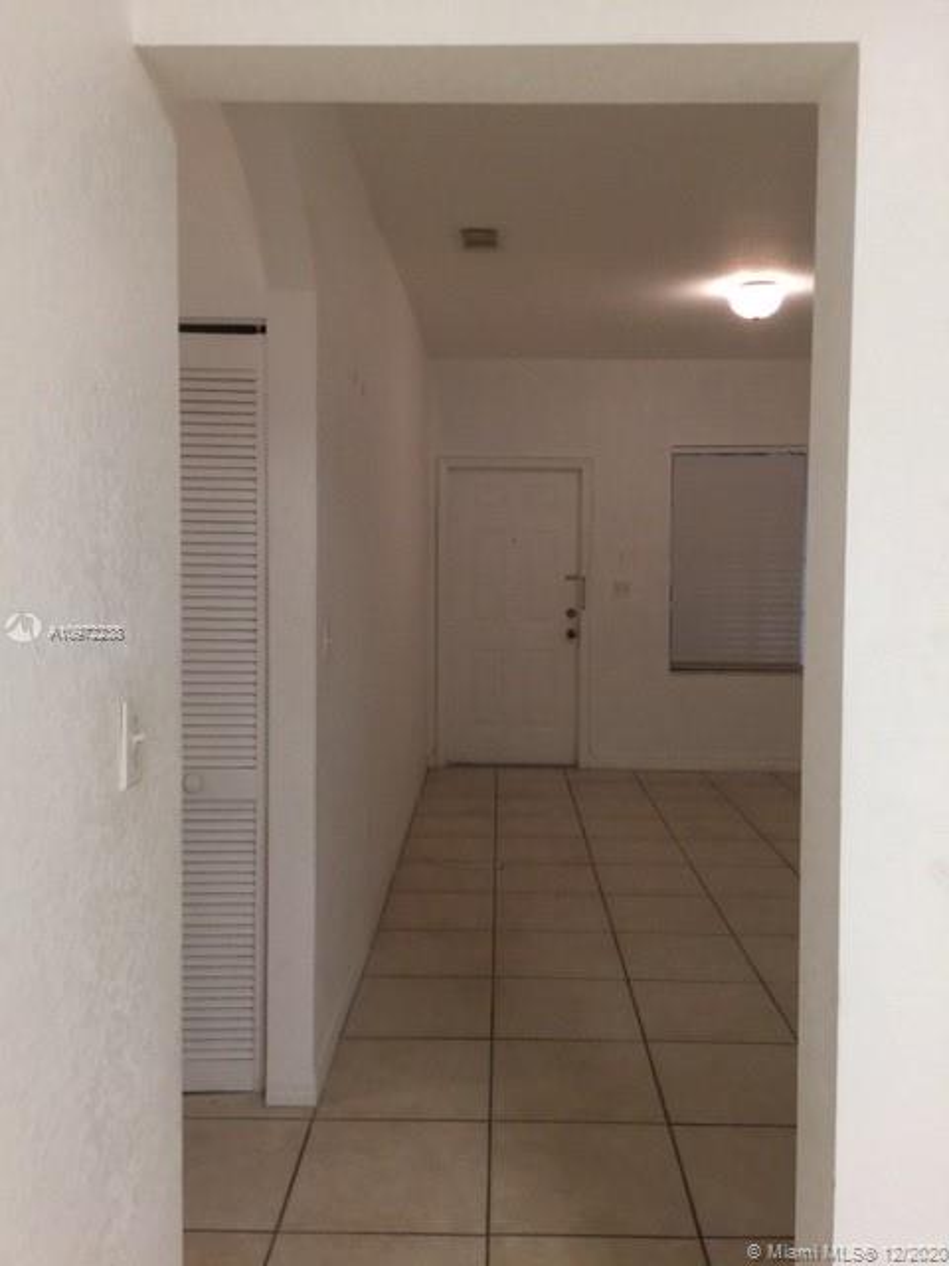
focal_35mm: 29
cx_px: 474
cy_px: 633
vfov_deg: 61.7
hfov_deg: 48.2
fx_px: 1060
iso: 64
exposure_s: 1/15
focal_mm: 4.15
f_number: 2.2
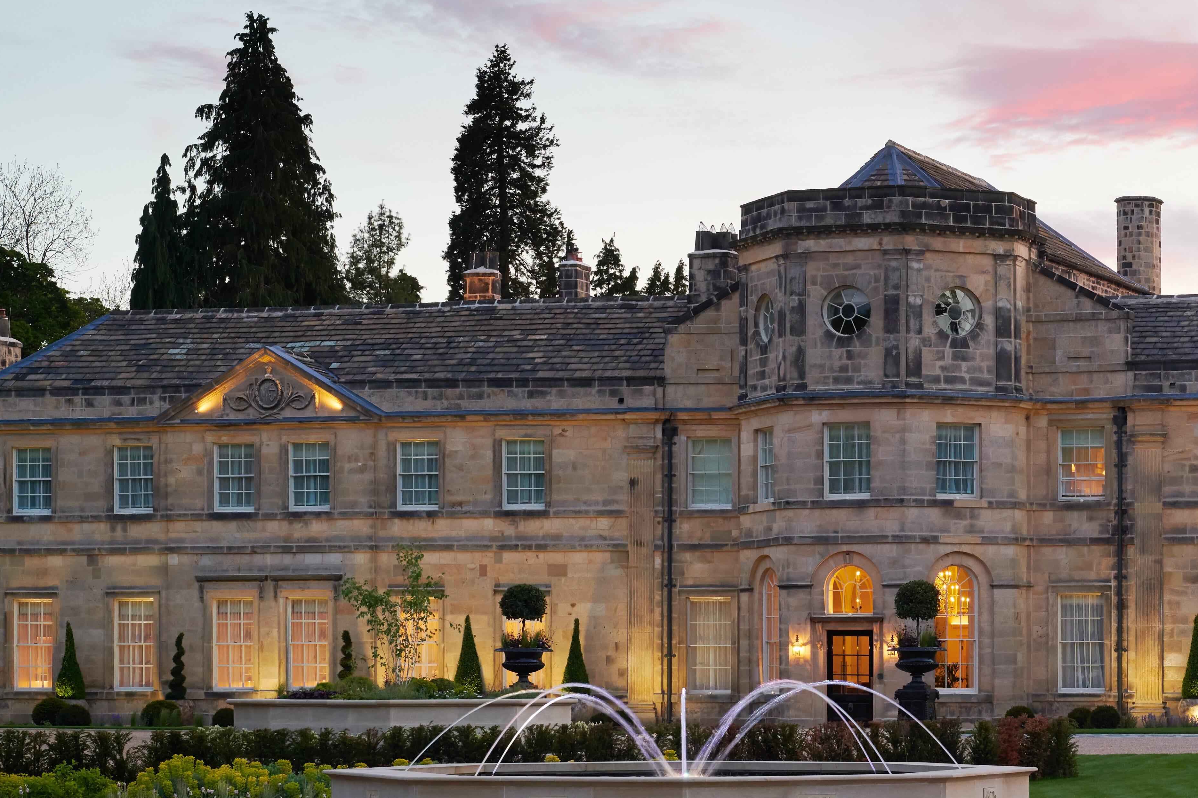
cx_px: 1089
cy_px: 462
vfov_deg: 12.6
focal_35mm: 109
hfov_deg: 18.4
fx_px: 3627
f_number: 8
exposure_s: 1/10
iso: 500
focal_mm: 50
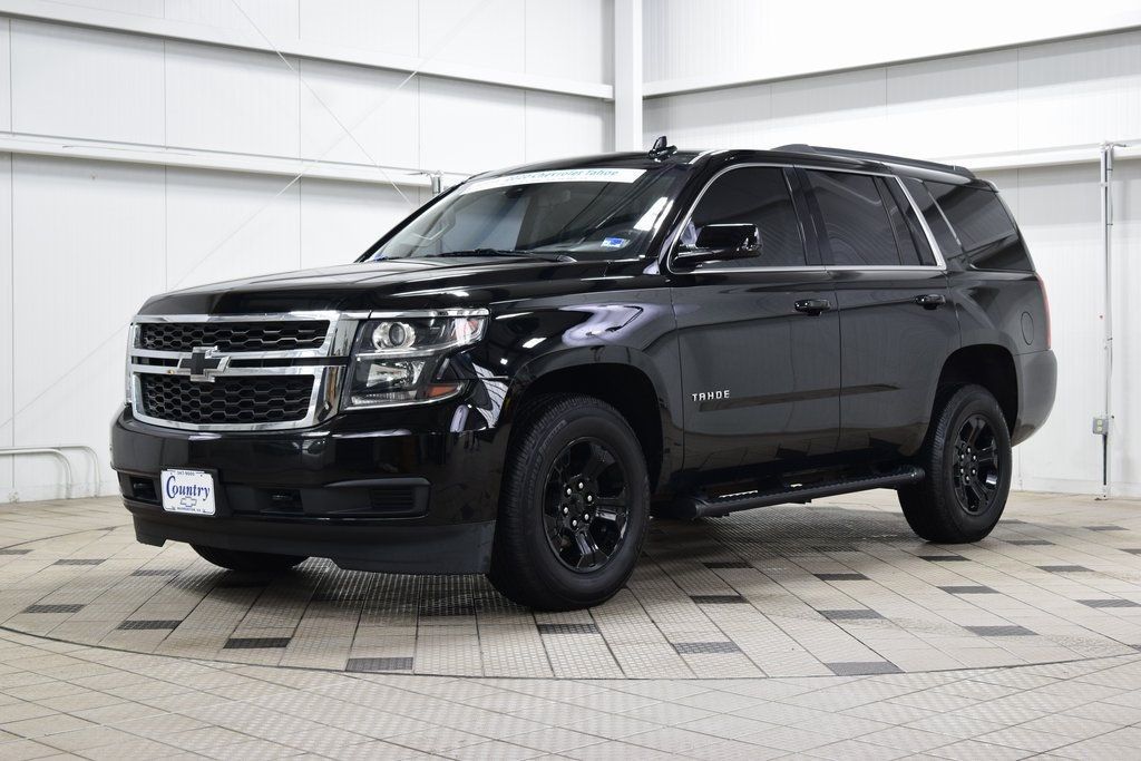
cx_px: 570
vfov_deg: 25.1
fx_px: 1712
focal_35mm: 54
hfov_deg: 36.9
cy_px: 380
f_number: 6.3
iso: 640
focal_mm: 36
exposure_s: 1/15
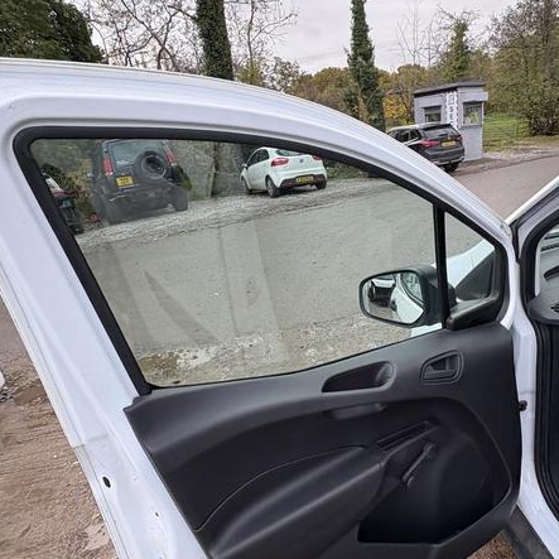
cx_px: 358
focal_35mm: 25
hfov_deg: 61.8
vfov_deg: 62.8
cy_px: 309
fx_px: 457
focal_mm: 2.22
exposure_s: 1/174
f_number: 2.2
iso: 64
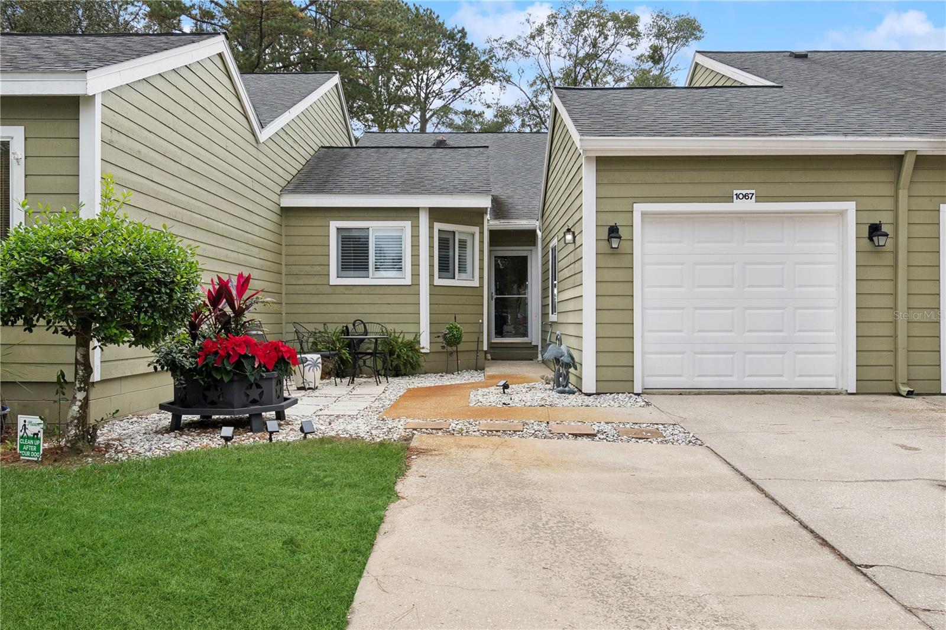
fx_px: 788
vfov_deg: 43.6
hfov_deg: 61.9
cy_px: 315
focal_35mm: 30
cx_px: 473
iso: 200
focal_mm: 20
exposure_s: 1/400
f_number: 8
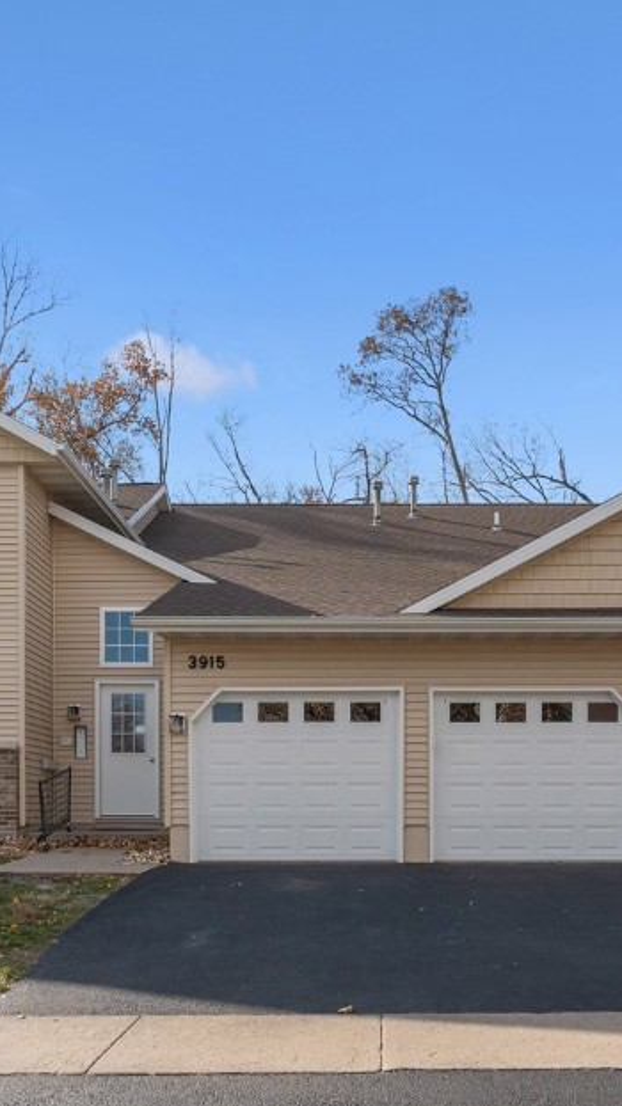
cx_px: 295
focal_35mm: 31
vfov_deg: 62.6
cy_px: 565
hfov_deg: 37.7
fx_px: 910
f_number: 8
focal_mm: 16
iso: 400
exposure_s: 1/1250
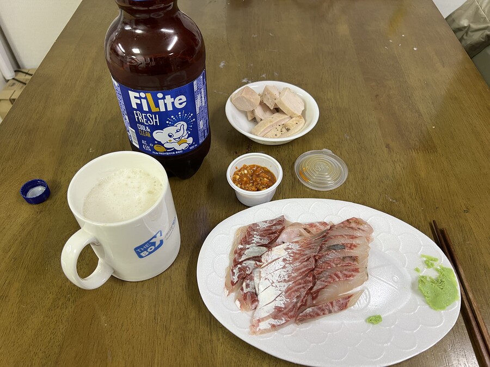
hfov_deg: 67.3
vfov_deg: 53.1
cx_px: 245
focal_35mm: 26
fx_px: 368
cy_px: 184
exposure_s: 1/60
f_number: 1.5
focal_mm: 5.7
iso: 100
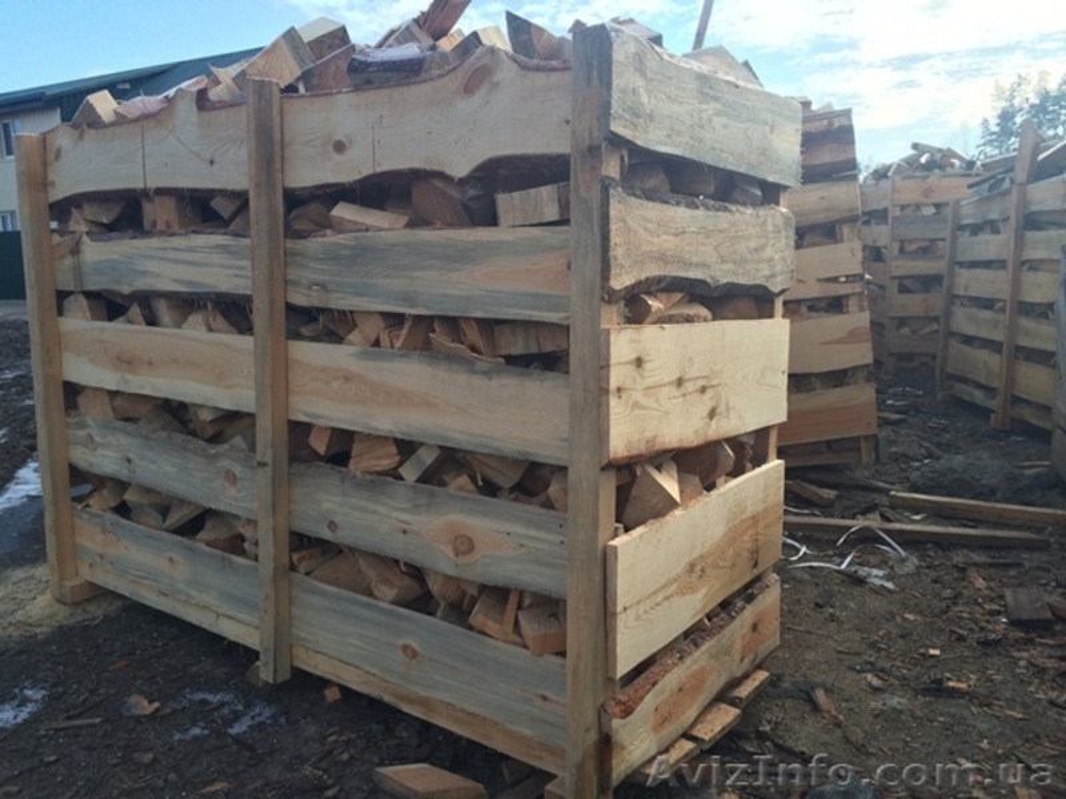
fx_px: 924
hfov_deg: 60.0
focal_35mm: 30
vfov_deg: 46.8
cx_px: 533
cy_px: 400
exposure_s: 1/855
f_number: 2.2
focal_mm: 4.12
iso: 32
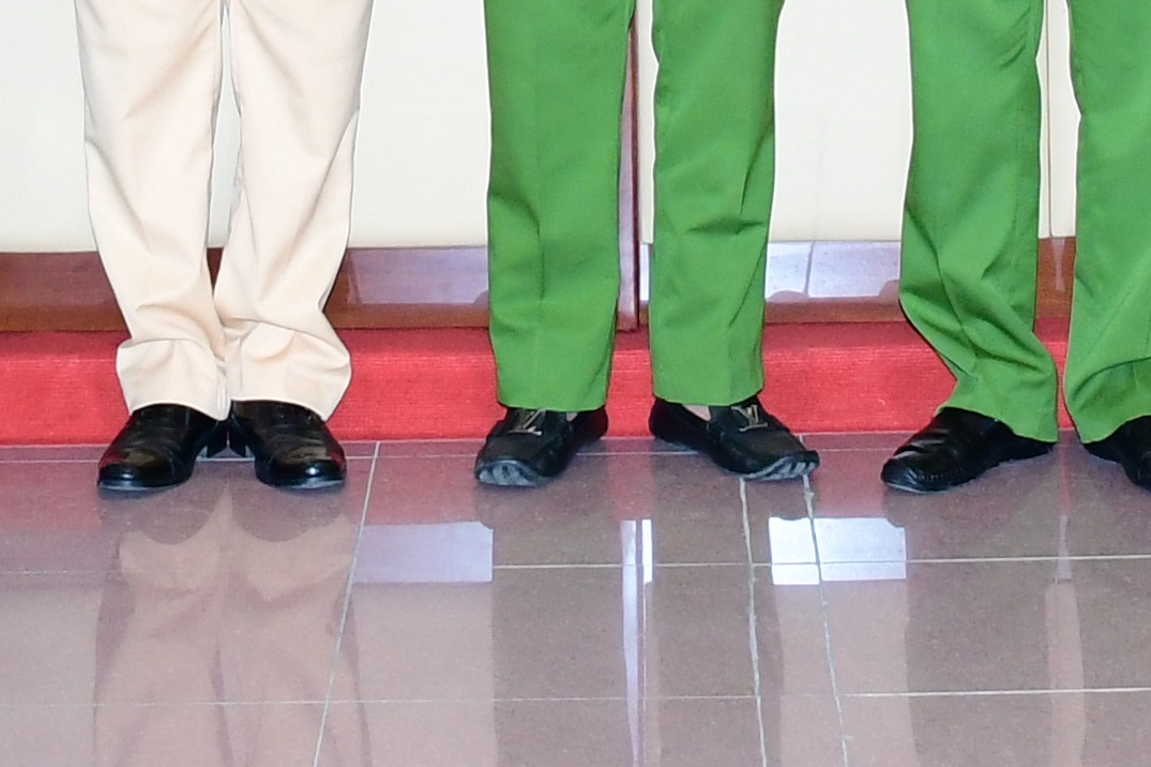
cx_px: 702
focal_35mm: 171
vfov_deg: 7.5
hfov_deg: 12.0
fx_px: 5465
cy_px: -1025
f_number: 3.5
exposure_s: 1/200
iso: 1000
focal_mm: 22
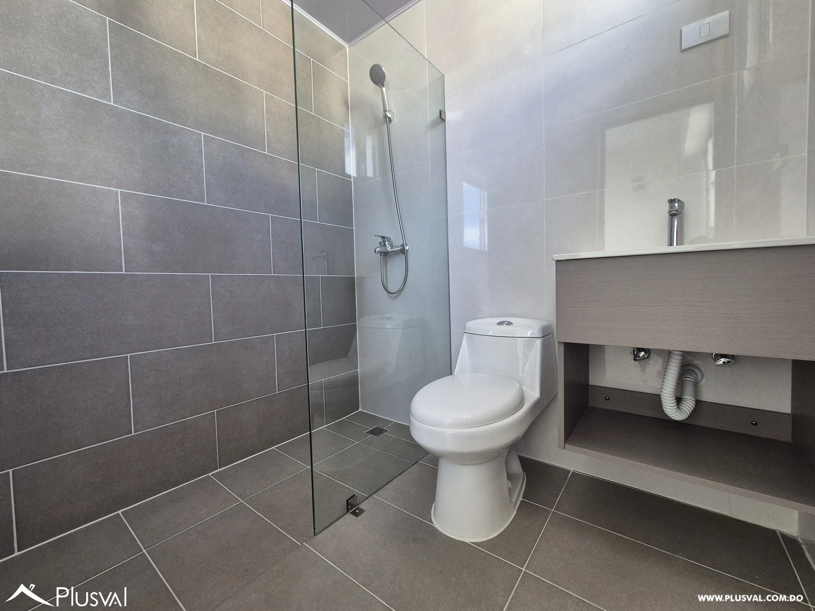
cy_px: 306
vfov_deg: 89.9
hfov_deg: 106.2
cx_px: 408
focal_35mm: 13
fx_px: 306
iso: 250
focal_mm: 2.2
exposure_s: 1/100
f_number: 2.2
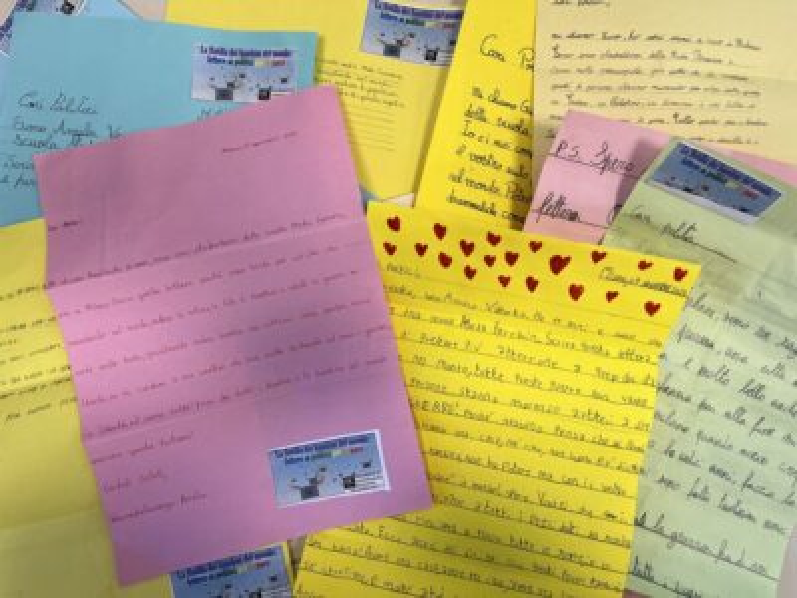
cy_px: 299
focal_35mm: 26
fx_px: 599
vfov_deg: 53.1
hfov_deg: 67.3
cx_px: 398
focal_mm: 5.1
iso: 64
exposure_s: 1/100
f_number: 1.6
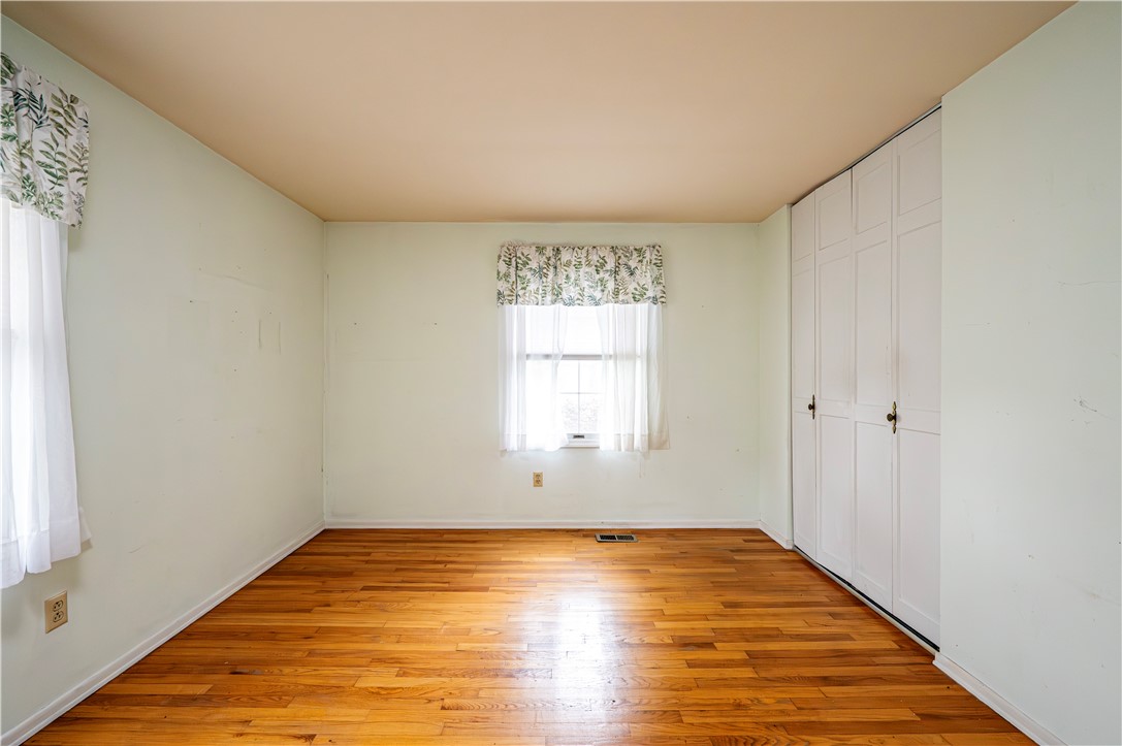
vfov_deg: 81.1
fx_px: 436
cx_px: 561
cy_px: 373
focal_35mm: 14
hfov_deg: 104.3
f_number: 8
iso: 5000
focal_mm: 14
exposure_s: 1/200
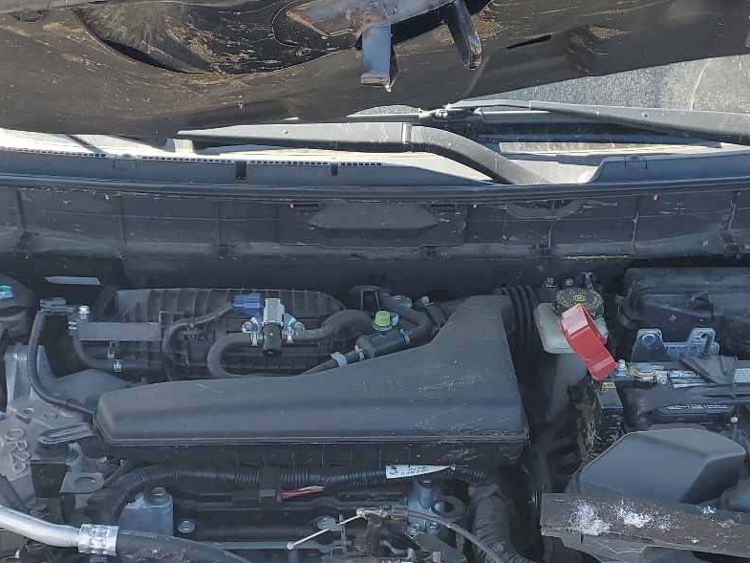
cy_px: 467
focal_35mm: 53
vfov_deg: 26.9
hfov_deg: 36.2
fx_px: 1148
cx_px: 395
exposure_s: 1/476
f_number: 1.5
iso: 50
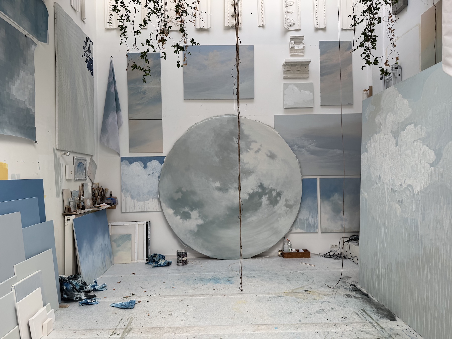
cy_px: 170
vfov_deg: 56.8
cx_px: 226
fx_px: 313
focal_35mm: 24
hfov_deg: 71.6
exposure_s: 1/100
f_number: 1.78
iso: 80
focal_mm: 6.76
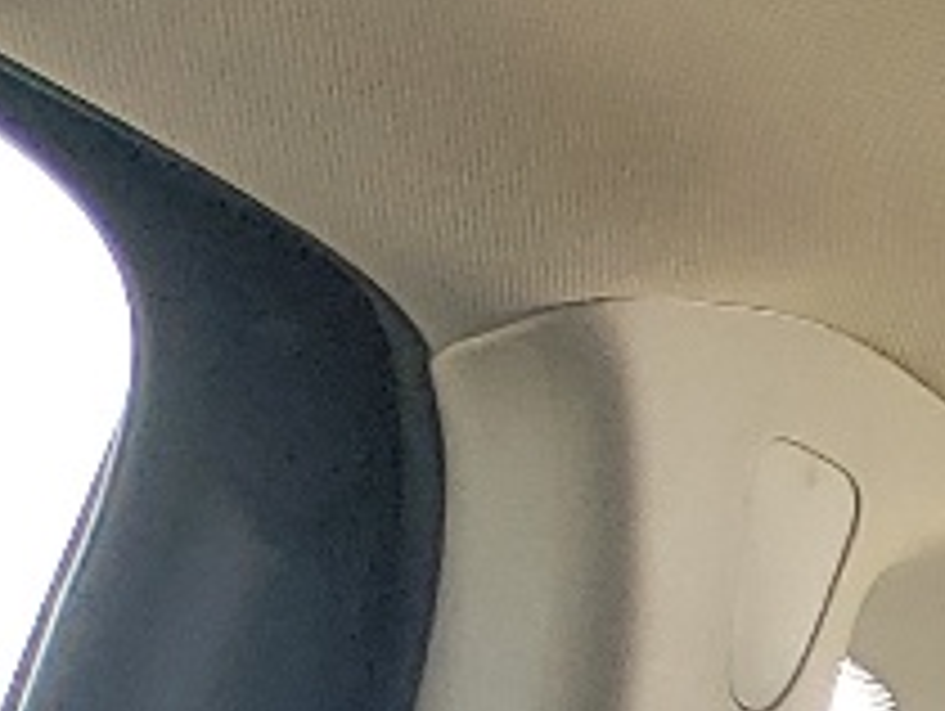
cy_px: 2511
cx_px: 3550
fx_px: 5411
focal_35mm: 198
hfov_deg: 7.6
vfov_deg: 6.5
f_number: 1.5
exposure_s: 1/147
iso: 50
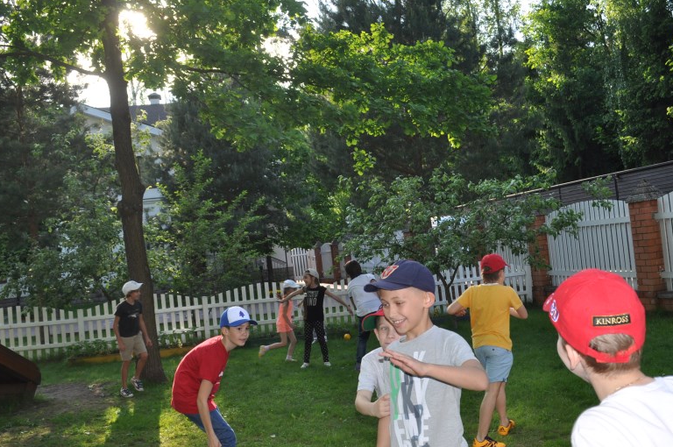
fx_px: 672
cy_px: 254
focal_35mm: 36
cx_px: 371
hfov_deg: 53.1
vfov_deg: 36.7
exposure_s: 1/200
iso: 200
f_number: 6.3
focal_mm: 18
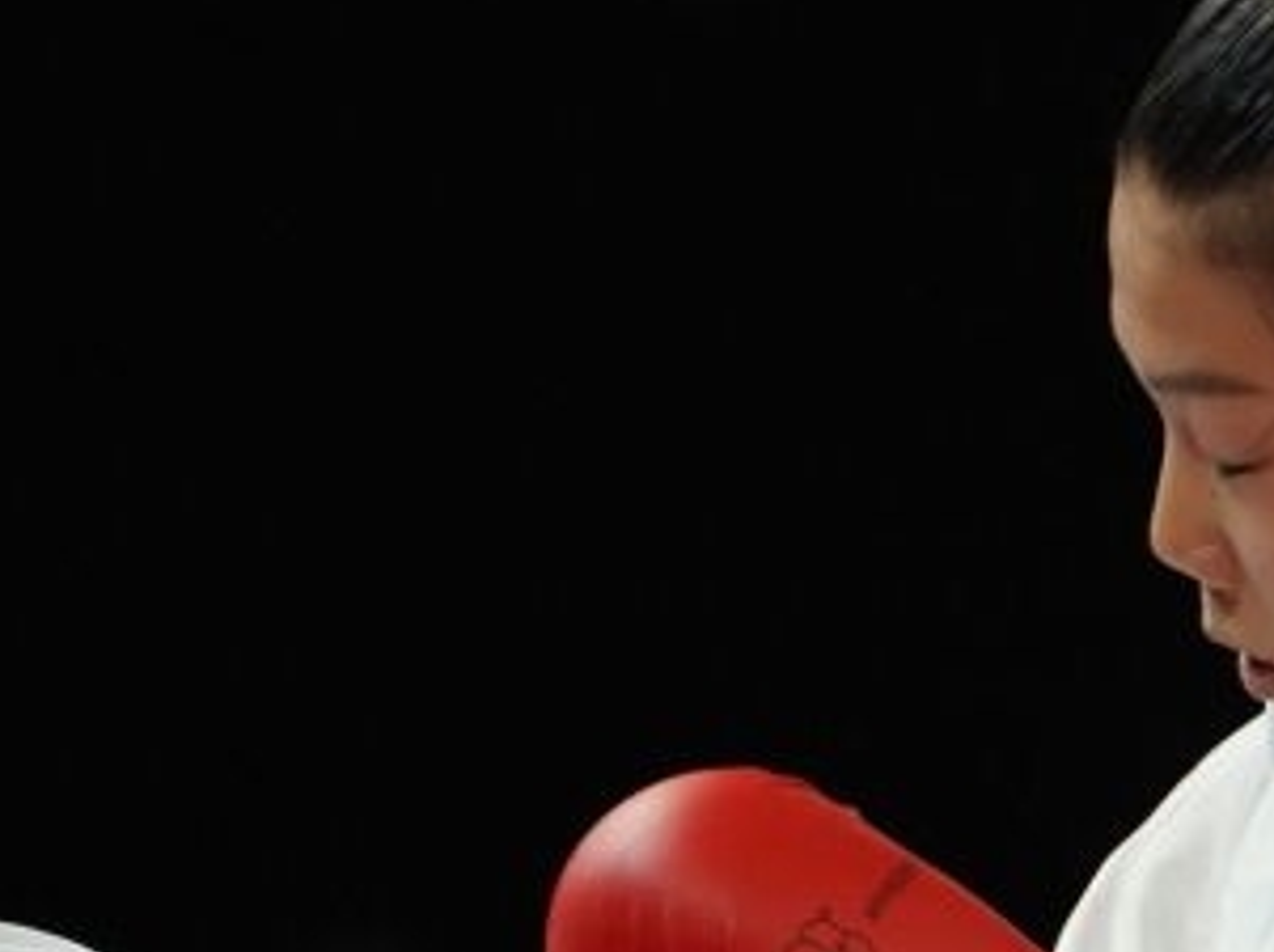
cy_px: 1900
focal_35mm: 1140
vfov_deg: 1.3
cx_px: 2006
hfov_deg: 1.7
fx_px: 41906
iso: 1600
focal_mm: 198
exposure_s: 1/1000
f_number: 2.8
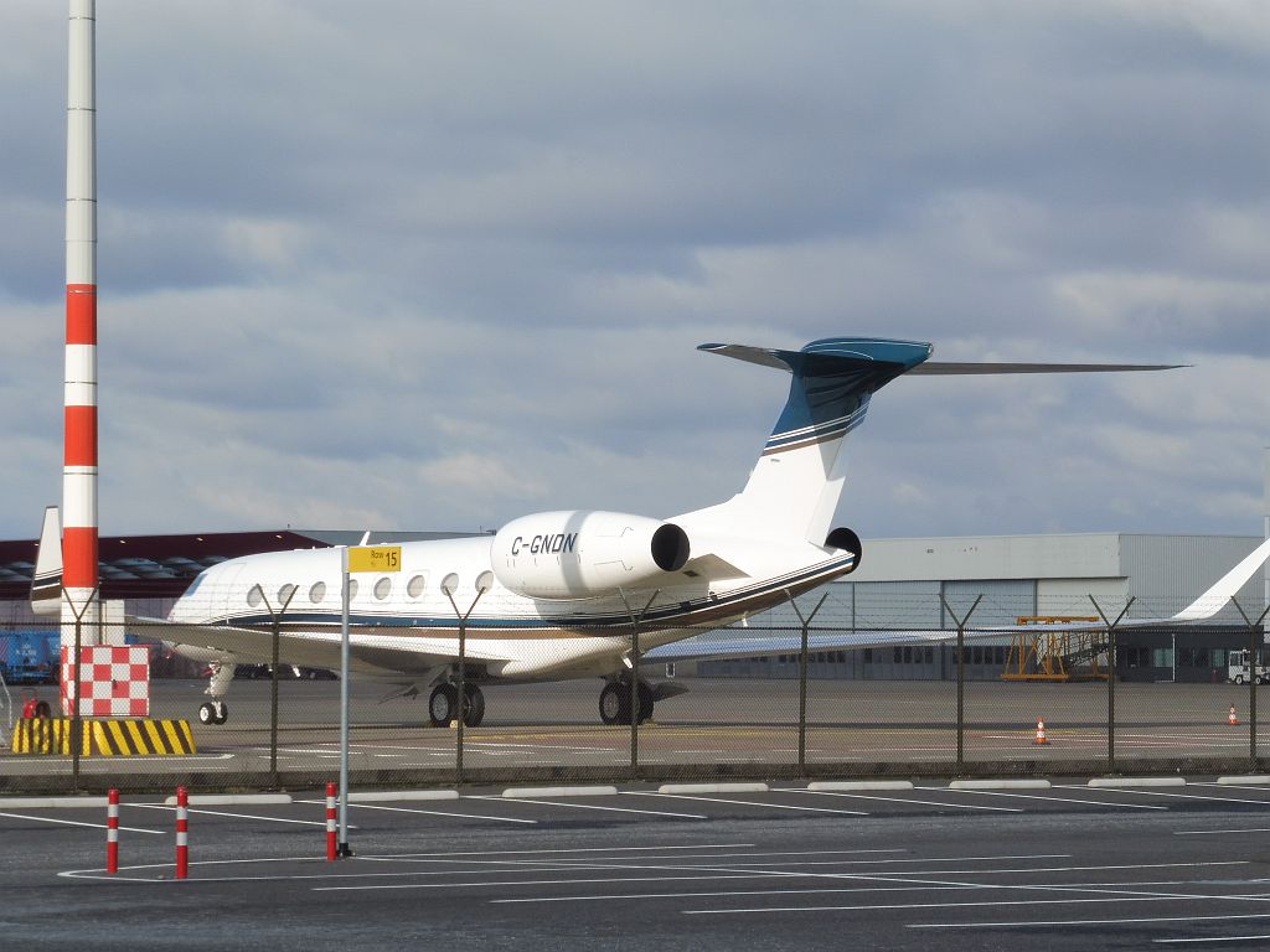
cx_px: 635
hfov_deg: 14.4
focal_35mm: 137
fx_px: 5026
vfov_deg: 10.8
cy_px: 476
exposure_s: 1/320
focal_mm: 24.4
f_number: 7.1
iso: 100
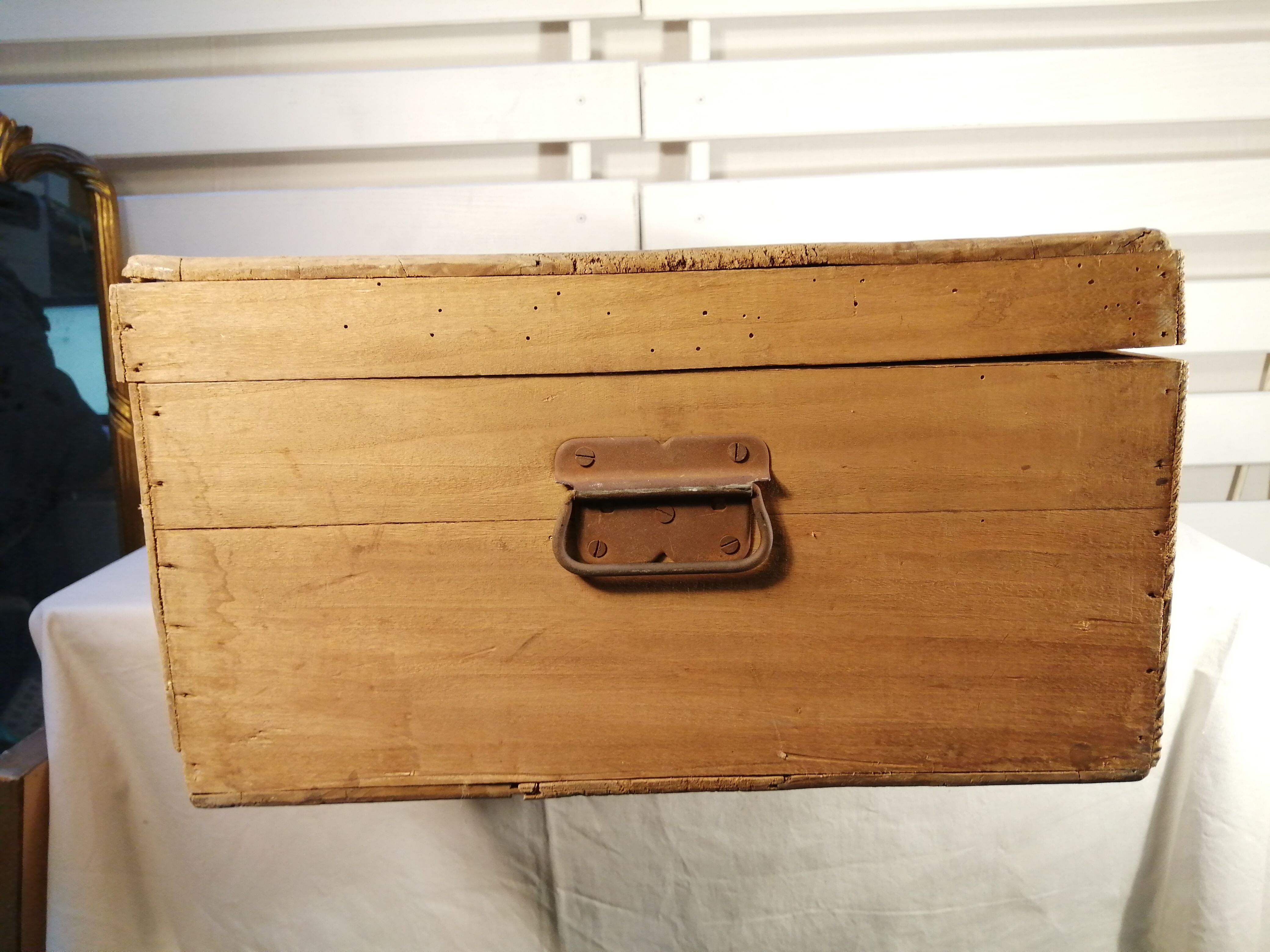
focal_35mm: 26
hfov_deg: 67.3
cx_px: 635
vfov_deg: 53.1
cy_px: 476
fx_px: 954
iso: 100
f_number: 1.8
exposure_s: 1/33.3
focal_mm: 3.46
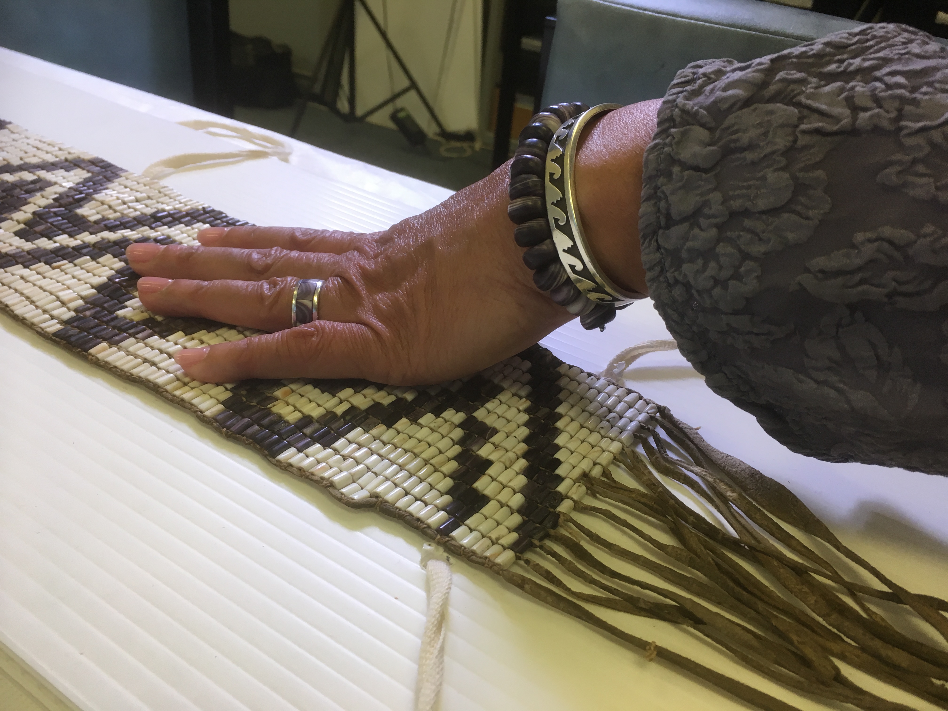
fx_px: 794
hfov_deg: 61.7
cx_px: 474
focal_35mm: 29
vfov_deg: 48.2
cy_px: 356
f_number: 2.2
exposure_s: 1/33
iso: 25
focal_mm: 4.15
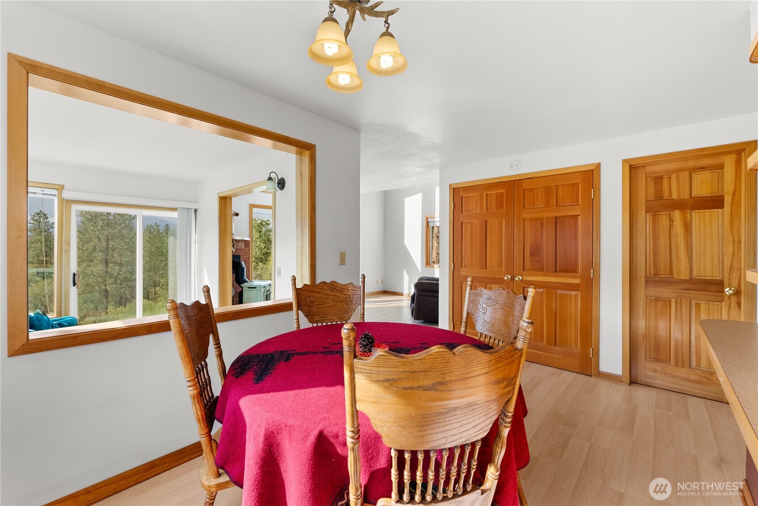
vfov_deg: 78.1
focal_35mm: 15
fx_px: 312
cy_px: 253
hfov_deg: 101.1
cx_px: 379
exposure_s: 1/100
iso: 400
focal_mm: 14.8
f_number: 5
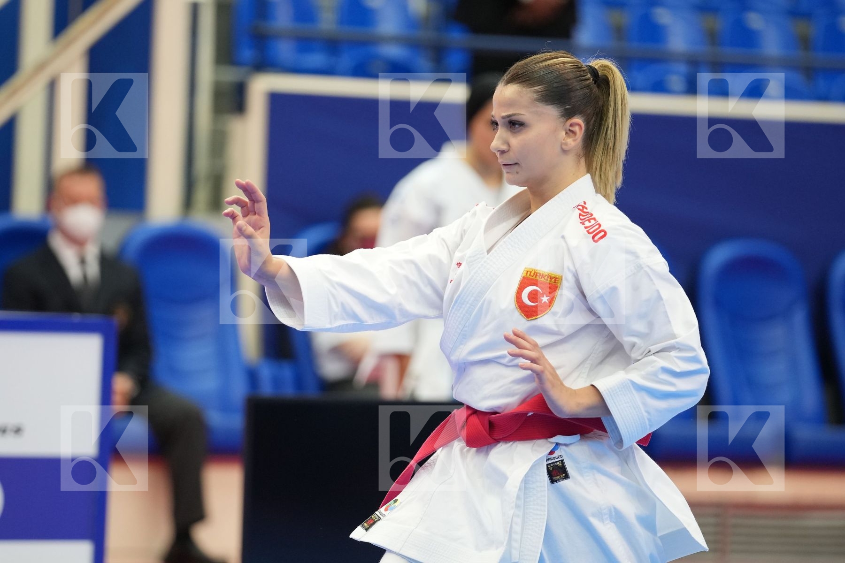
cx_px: 422
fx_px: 6360
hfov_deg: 7.6
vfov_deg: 5.1
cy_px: 282
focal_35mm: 271
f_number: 2.8
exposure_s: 1/500
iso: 1250
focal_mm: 181
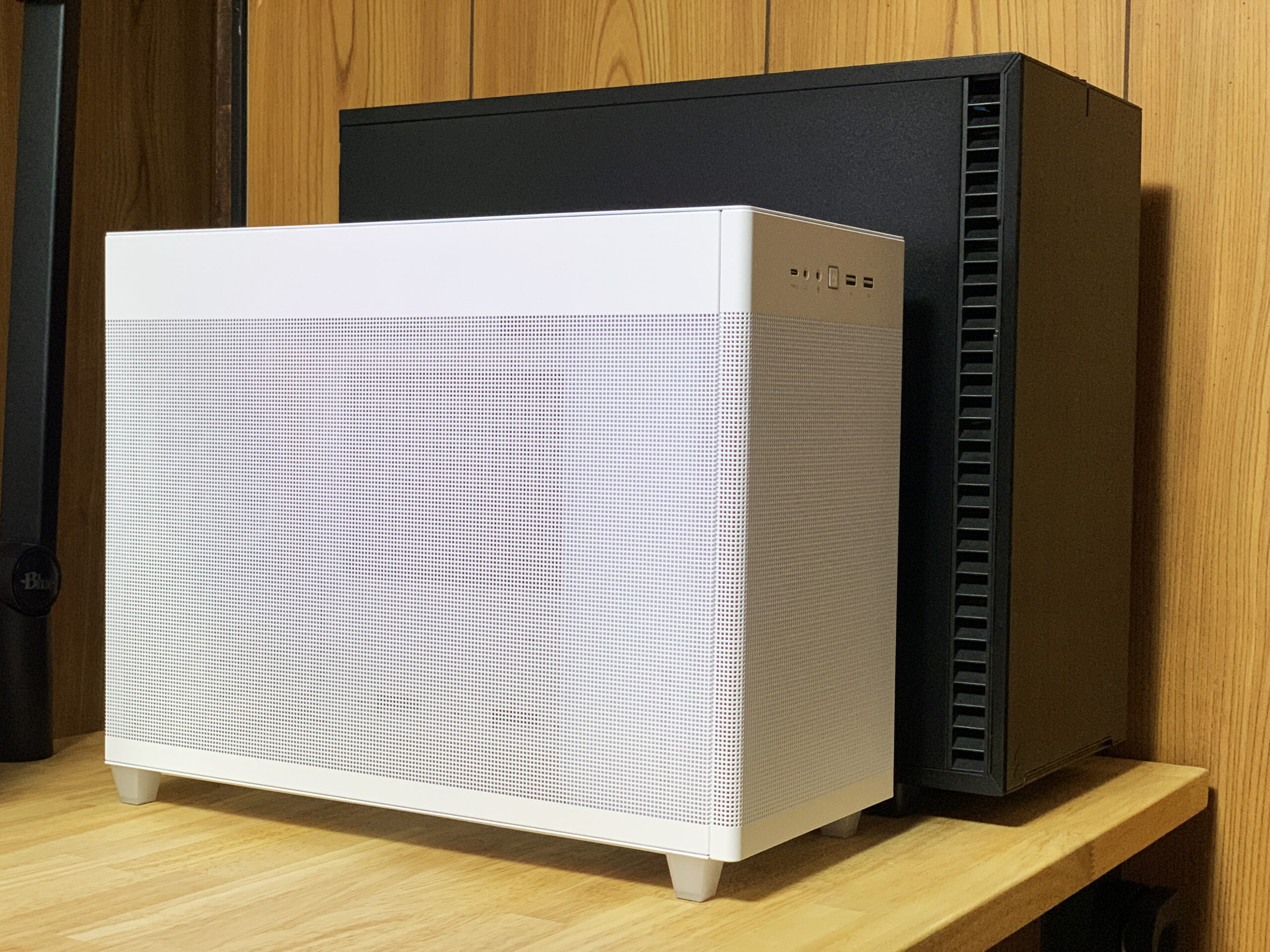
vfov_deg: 28.0
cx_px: 635
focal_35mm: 52
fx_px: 1908
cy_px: 476
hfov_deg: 36.8
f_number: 2.4
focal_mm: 6
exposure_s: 1/59
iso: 200
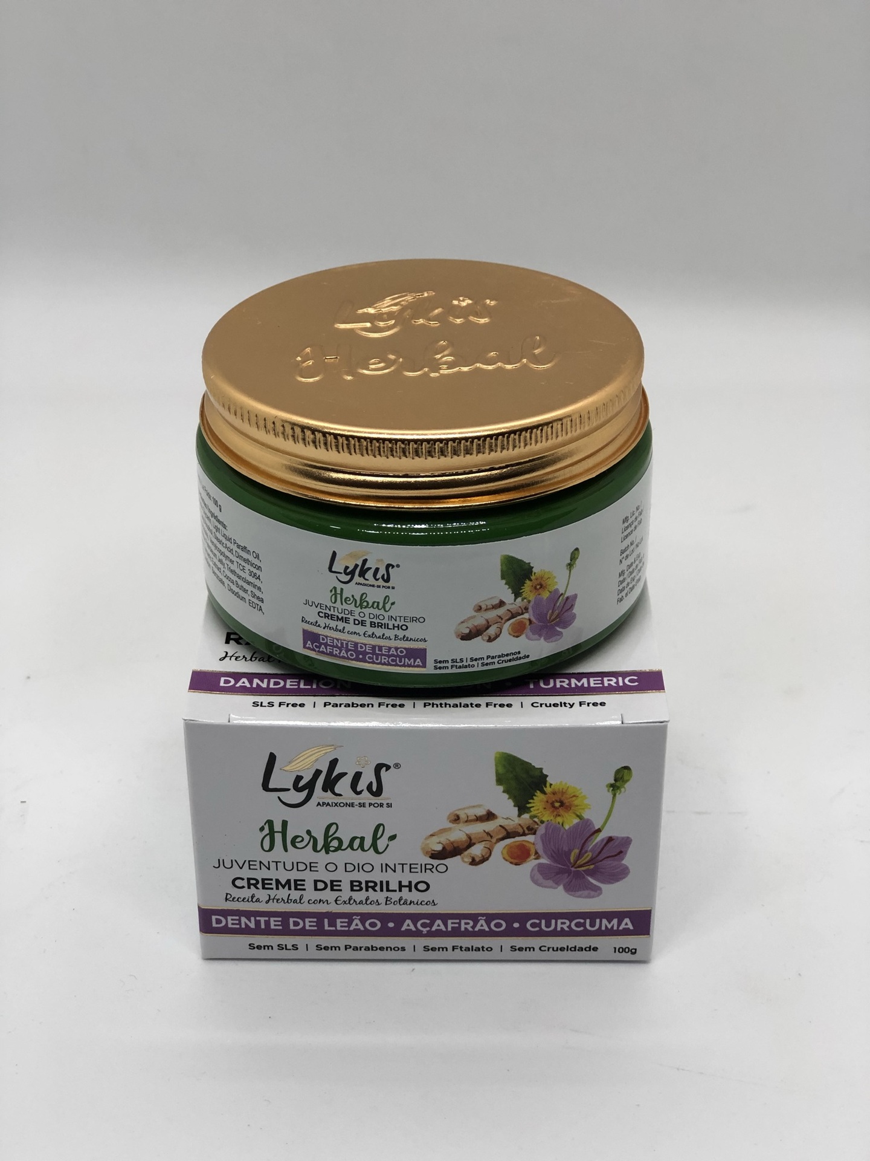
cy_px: 580
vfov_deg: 33.8
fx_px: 1910
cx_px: 435
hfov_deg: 25.7
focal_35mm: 57
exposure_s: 1/31
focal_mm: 6.6
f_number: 2.8
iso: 25
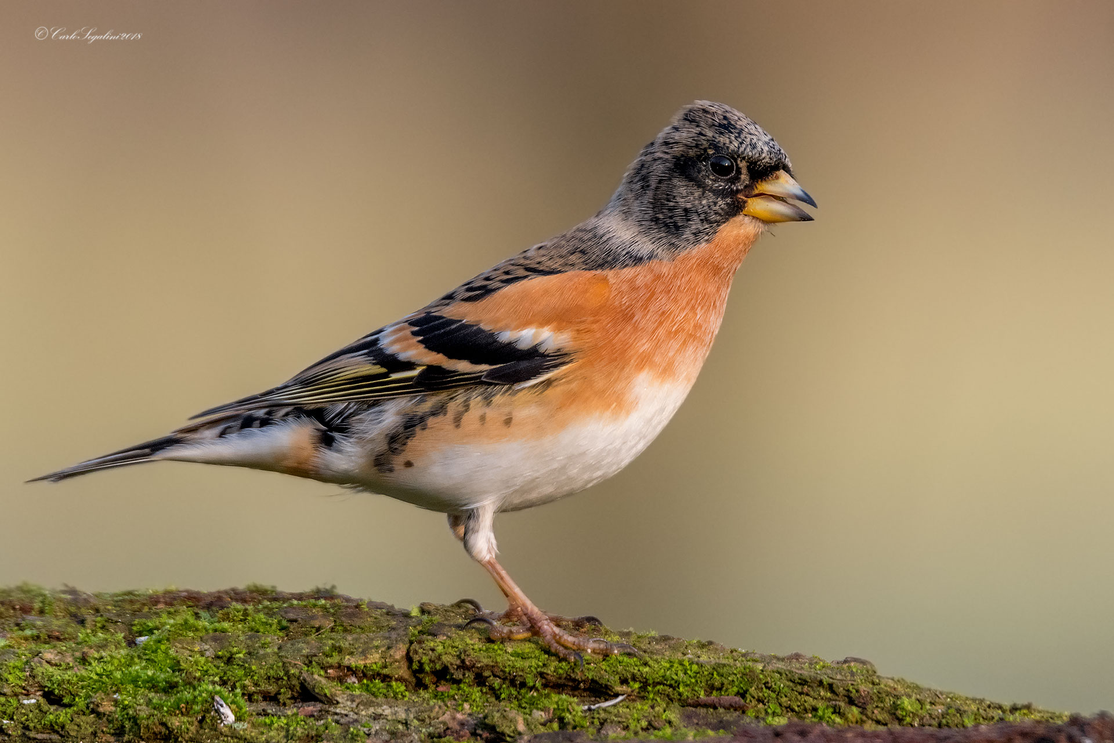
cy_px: 372
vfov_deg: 1.5
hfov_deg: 2.3
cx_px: 557
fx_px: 27848
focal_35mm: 900
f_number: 6.3
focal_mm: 600
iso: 1800
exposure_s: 1/1000
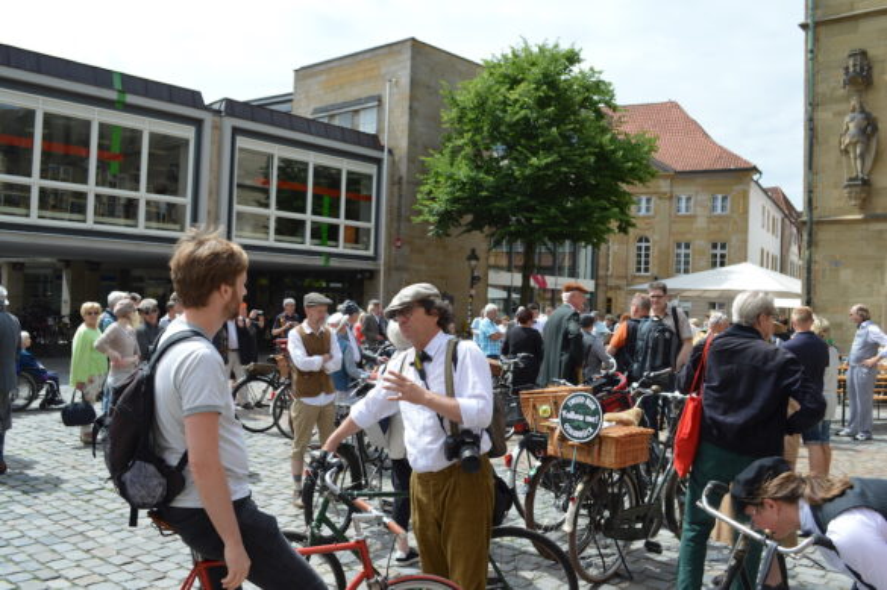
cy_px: 295
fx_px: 812
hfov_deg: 57.3
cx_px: 444
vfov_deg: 39.9
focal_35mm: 33
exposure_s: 1/250
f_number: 8
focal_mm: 22
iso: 100
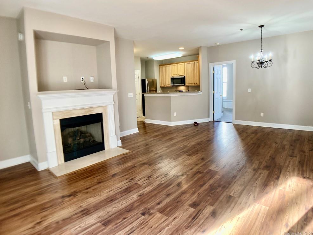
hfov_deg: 61.7
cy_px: 115
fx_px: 262
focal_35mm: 29
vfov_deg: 48.2
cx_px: 157
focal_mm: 3.99
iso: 100
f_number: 1.8
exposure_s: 1/60
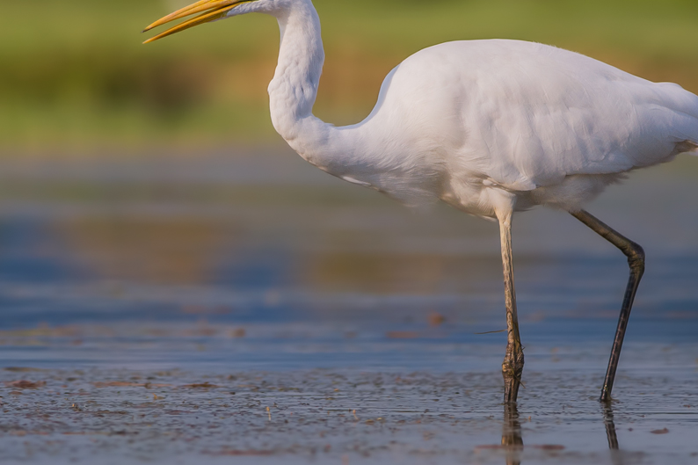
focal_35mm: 680
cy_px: 181
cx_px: 338
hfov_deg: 3.0
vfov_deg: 2.0
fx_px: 13181
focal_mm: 300
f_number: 4
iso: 200
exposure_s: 1/2500
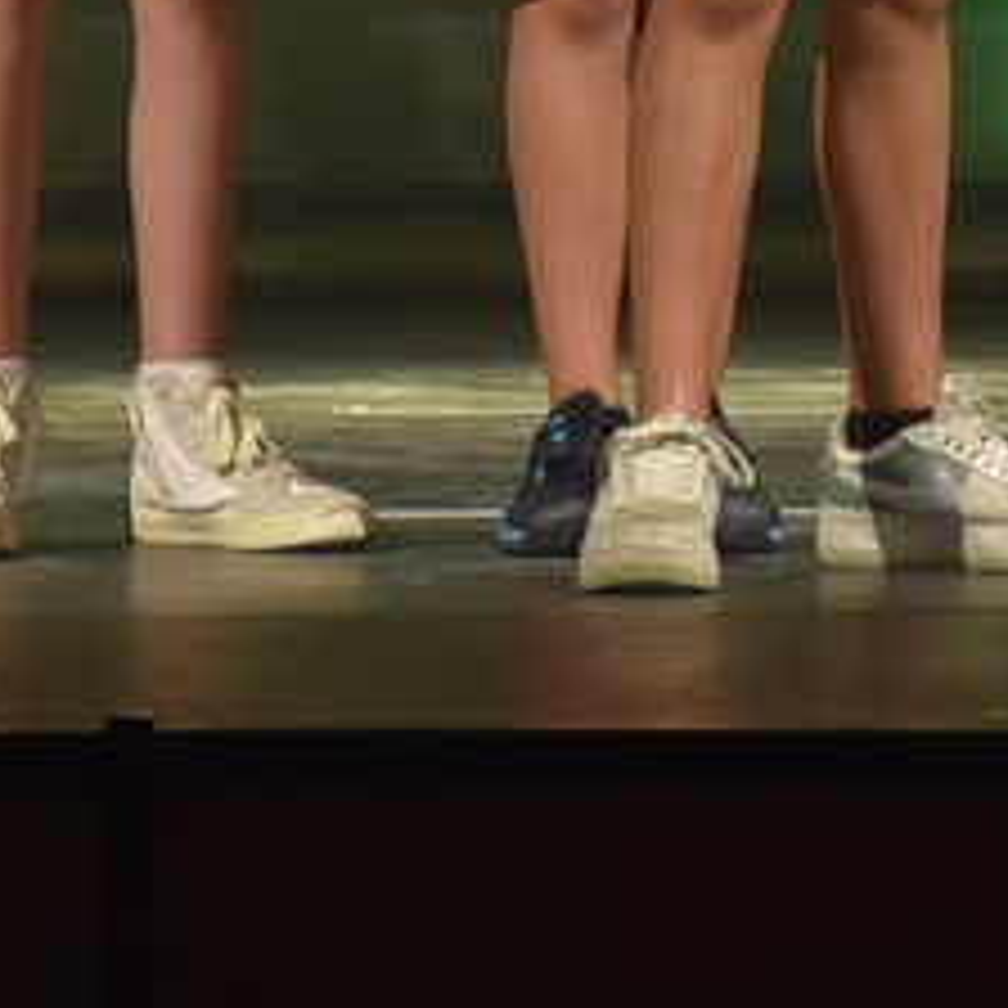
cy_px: -526
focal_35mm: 614
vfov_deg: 2.8
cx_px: 945
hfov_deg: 2.9
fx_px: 20228
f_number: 5.3
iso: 640
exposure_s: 1/60
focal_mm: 90
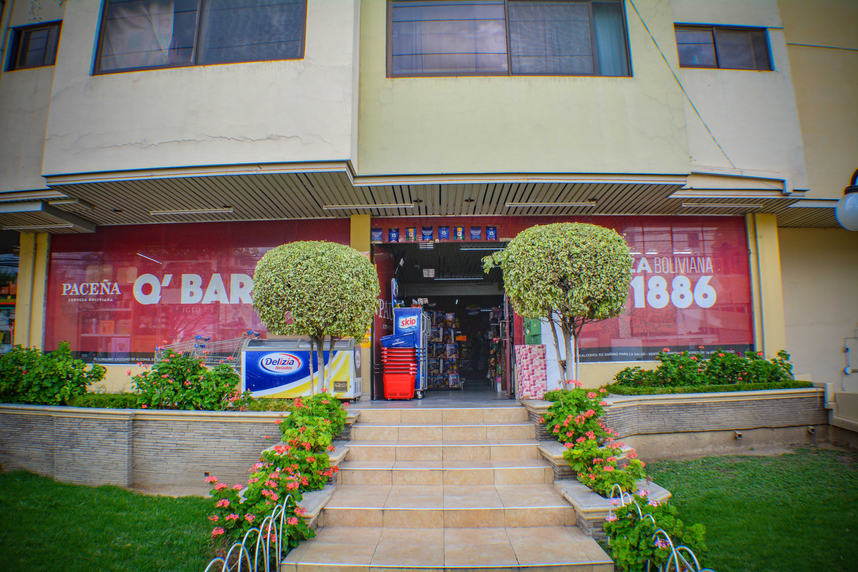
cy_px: 286
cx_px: 429
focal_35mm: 34
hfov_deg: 55.1
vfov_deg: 38.4
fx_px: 822
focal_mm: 23
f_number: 10
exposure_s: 1/60
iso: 200
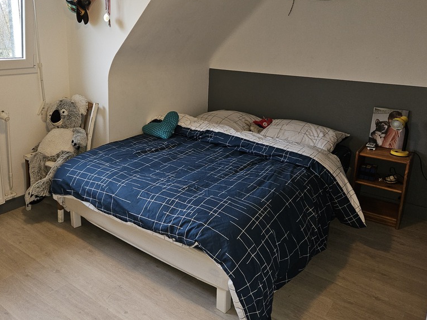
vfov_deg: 45.2
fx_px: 382
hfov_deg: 57.9
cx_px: 169
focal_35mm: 31
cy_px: 128
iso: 100
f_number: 1.8
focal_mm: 5.4
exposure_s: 1/25
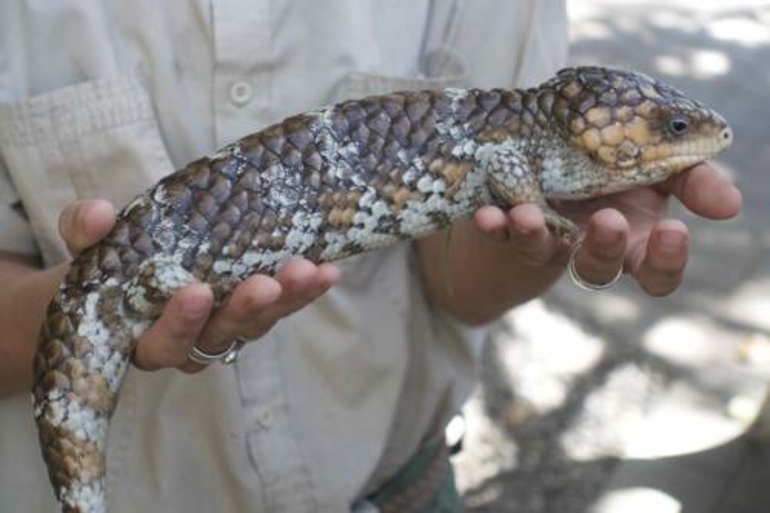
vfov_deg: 19.4
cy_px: 256
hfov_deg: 28.9
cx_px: 385
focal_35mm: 70
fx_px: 1497
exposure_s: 1/160
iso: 640
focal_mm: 25.7
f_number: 2.8
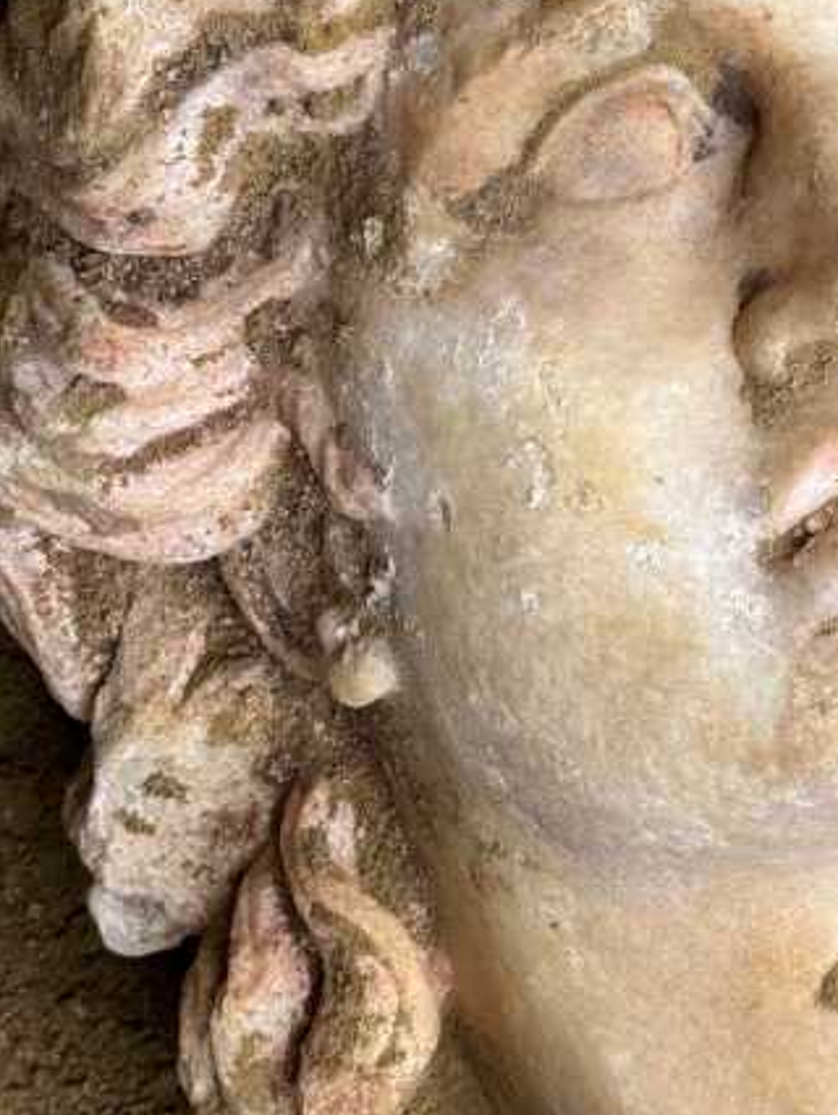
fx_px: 3354
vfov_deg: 18.8
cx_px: 779
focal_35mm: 104
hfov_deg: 14.1
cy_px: 338
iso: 100
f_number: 1.78
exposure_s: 1/97
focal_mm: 6.86
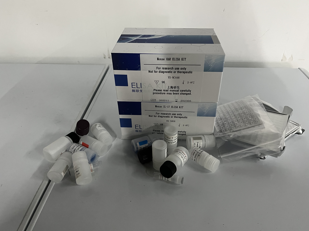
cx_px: 160
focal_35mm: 27
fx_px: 241
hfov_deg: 65.3
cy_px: 113
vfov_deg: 51.3
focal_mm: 5.1
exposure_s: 1/40
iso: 640
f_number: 1.6
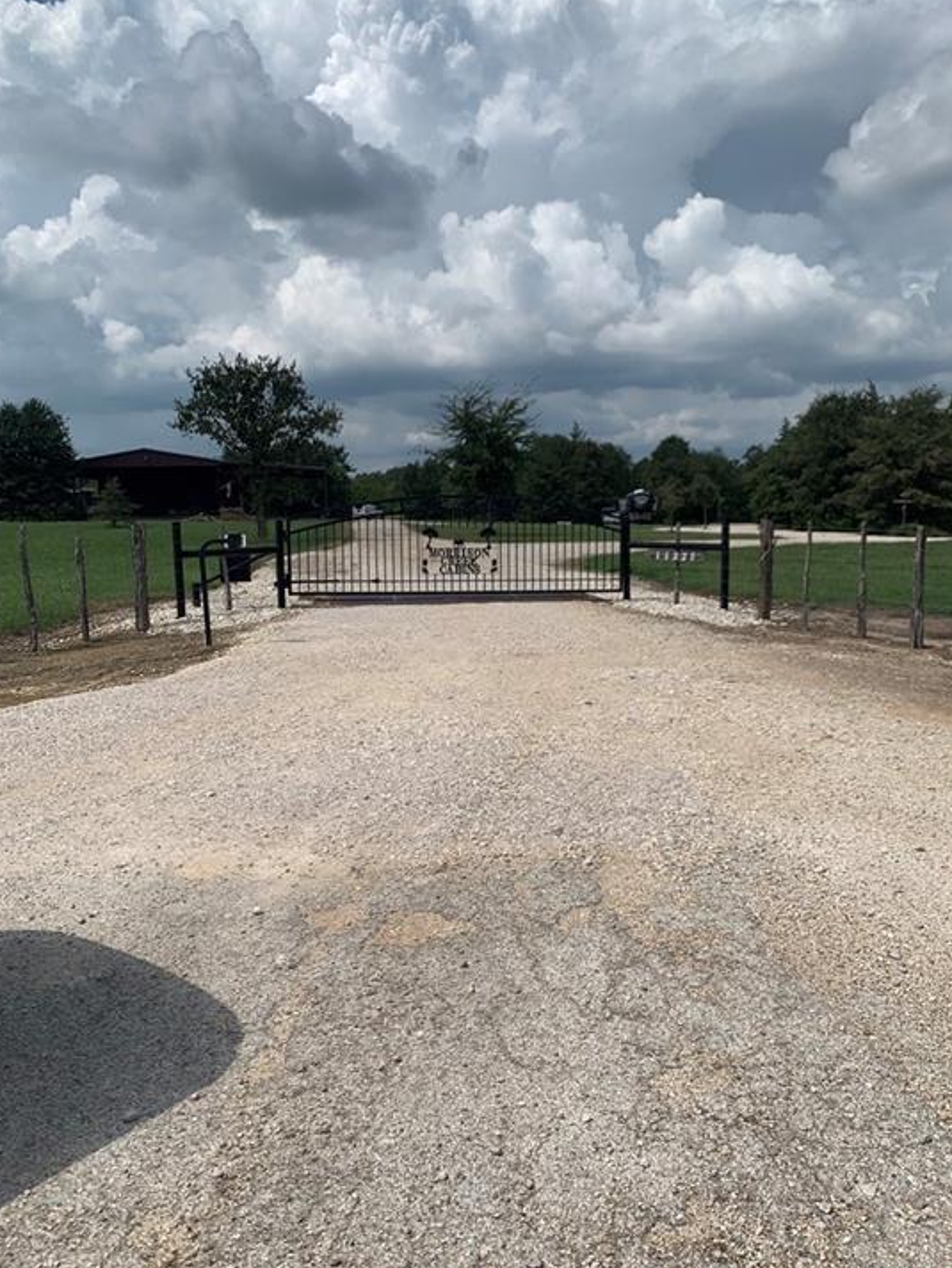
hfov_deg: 49.8
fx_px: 1026
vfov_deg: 63.4
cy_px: 637
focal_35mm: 28
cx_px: 486
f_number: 1.8
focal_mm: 4.25
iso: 25
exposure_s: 1/6452
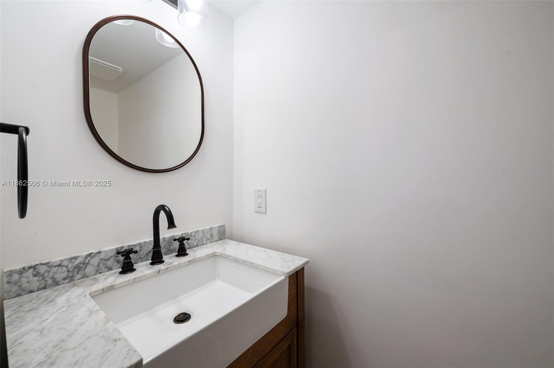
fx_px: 215
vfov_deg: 81.1
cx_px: 277
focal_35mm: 14
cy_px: 184
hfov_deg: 104.3
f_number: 8
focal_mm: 14
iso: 200
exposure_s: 1/13
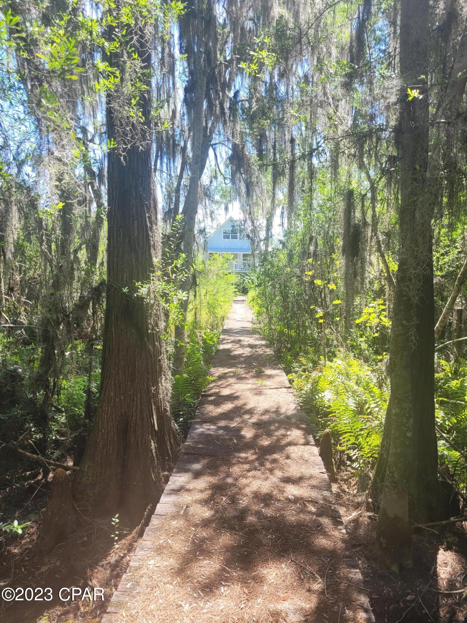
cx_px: 234
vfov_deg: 67.3
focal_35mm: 26
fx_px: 468
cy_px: 312
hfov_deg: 53.1
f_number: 1.8
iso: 40
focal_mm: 5.4
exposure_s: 1/410
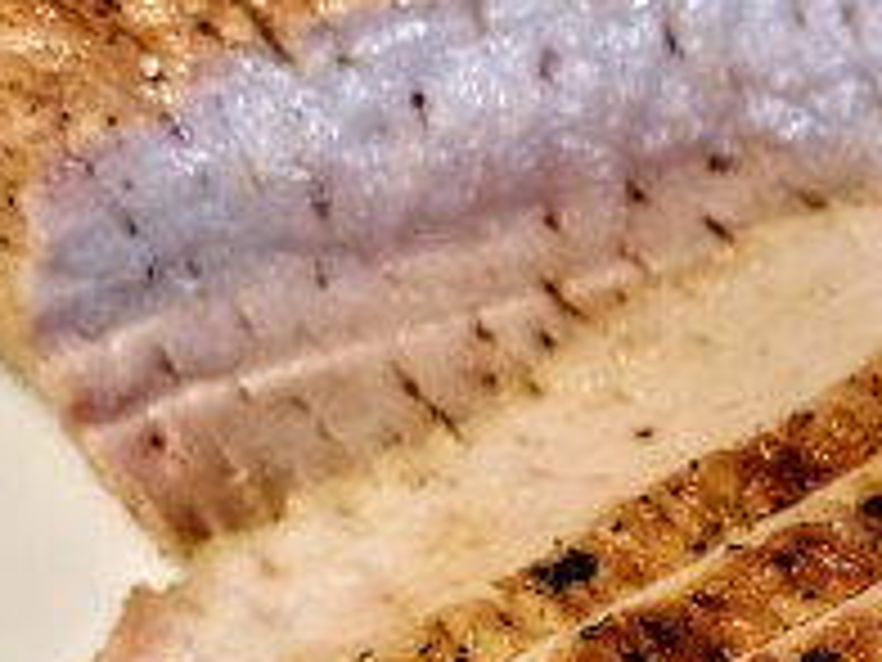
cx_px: 990
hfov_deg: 17.2
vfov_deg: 13.3
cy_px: 626
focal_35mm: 110
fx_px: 2803
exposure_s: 1/60
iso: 160
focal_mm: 5.56
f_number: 1.6
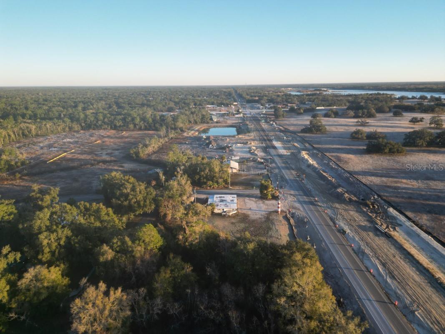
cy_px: 167
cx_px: 222
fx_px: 308
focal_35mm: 24
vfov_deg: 56.8
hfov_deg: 71.6
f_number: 1.7
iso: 120
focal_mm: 6.72
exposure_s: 1/725
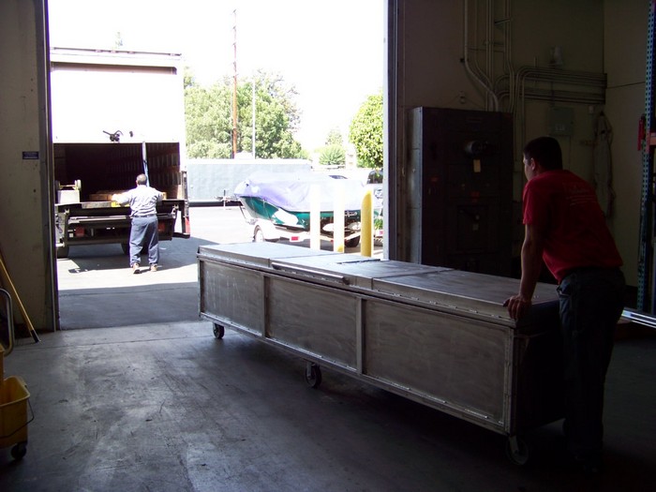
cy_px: 246
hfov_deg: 51.4
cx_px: 328
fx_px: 682
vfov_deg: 39.7
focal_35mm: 36
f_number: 2.8
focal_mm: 5.85
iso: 72
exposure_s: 1/200
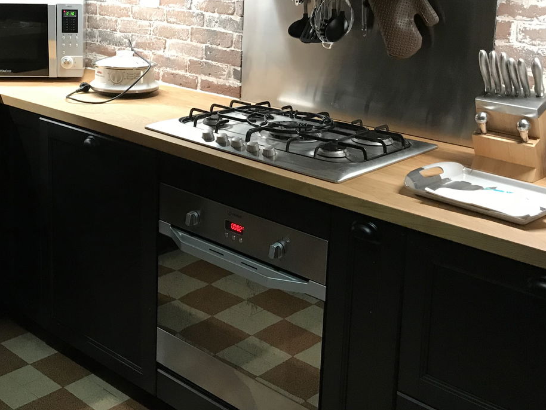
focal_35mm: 49
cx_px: 143
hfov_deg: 38.0
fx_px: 773
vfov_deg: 29.0
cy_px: 79
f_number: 1.8
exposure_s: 1/17
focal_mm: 3.99
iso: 80
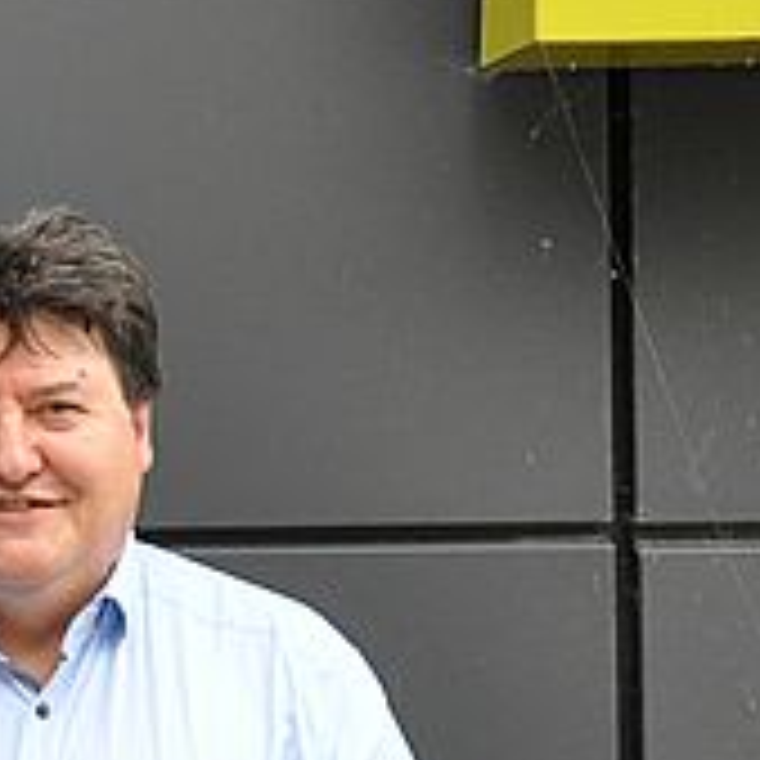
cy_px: 517
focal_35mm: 142
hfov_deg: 11.4
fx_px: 3525
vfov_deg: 12.3
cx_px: -627
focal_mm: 25
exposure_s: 1/250
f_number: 8
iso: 1000
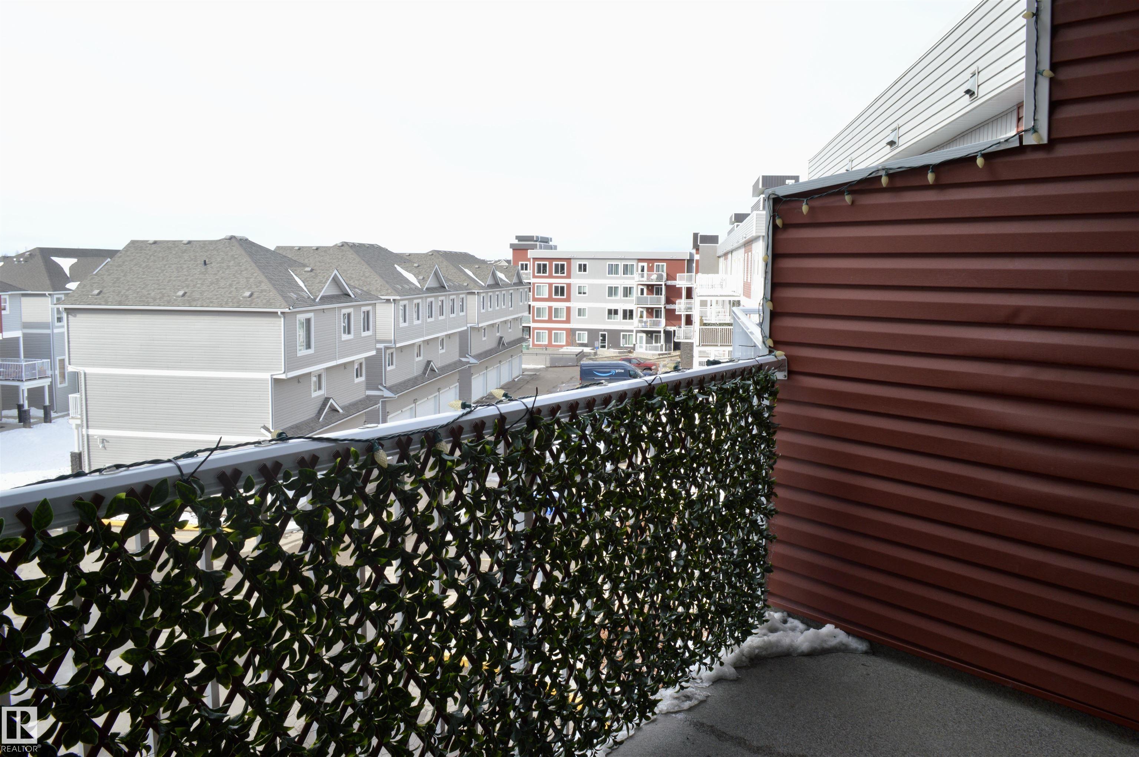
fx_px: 853
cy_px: 378
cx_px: 570
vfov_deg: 47.8
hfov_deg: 67.4
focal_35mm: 27
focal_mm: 18
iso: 110
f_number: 14
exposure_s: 1/30
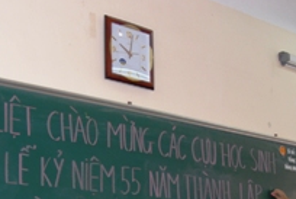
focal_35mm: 79
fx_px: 651
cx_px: 123
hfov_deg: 25.6
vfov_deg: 16.9
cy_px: 205
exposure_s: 1/60
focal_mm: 24
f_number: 4
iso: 320
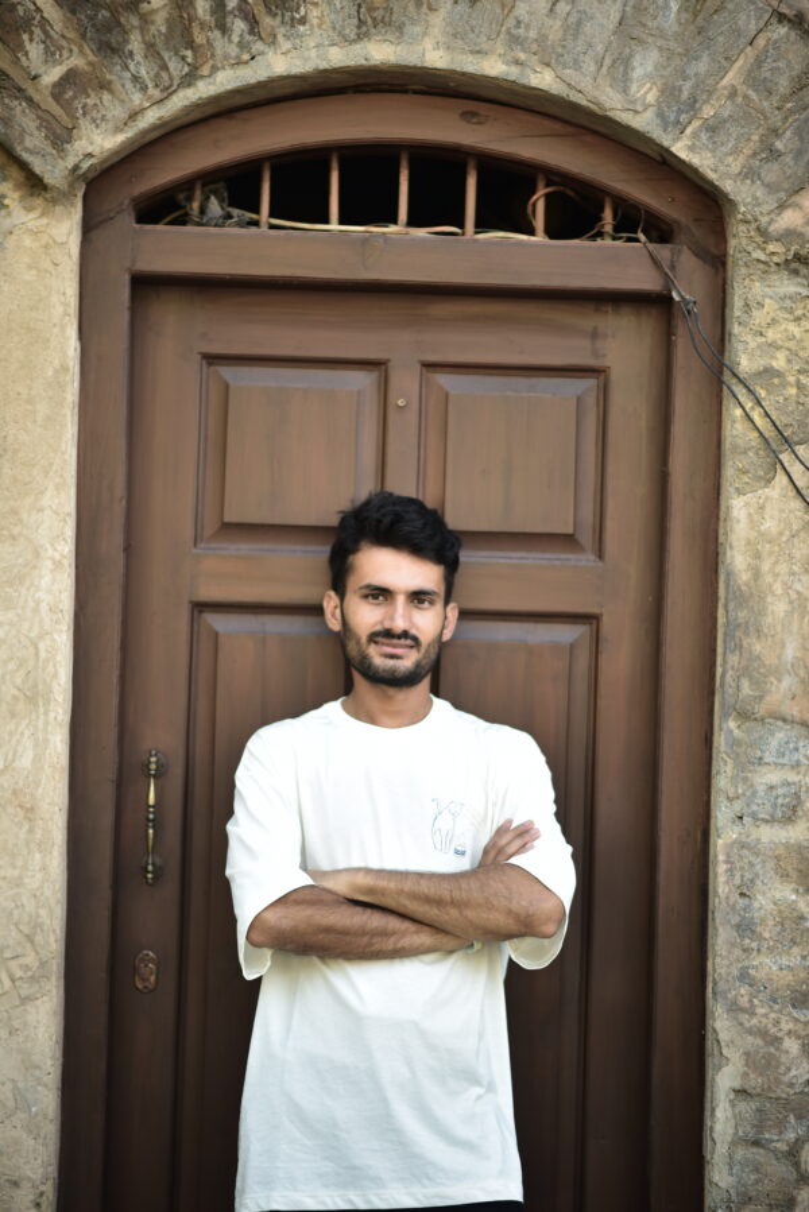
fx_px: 2863
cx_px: 404
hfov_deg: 16.1
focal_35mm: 85
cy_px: 606
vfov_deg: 23.9
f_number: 1.8
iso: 200
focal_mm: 85
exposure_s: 1/500
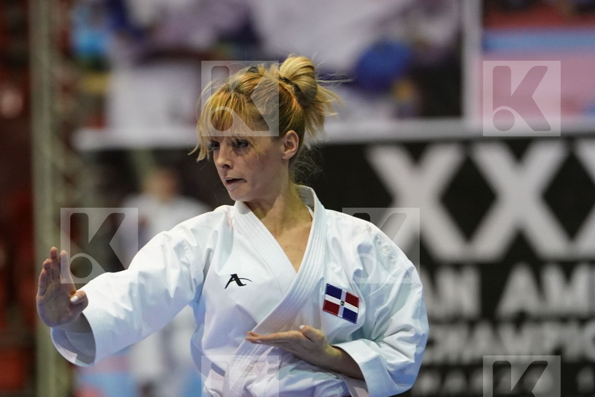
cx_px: 240
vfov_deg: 3.6
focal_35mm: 377
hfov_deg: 5.5
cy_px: 246
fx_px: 6231
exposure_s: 1/320
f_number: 2.8
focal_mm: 200
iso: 4000
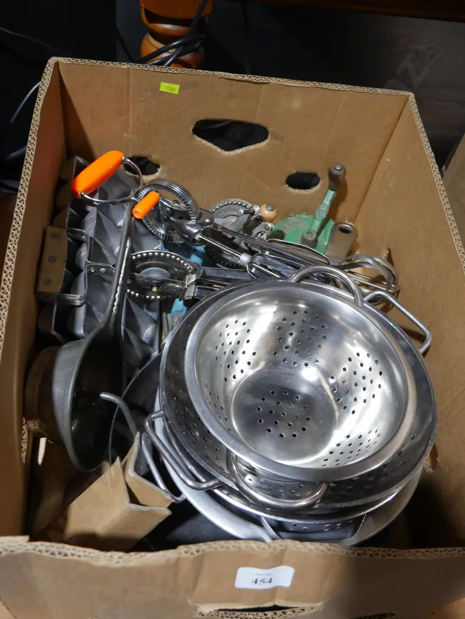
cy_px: 310
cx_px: 232
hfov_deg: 41.8
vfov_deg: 53.9
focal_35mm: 34
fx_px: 608
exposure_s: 1/60
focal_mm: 17
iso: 400
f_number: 4
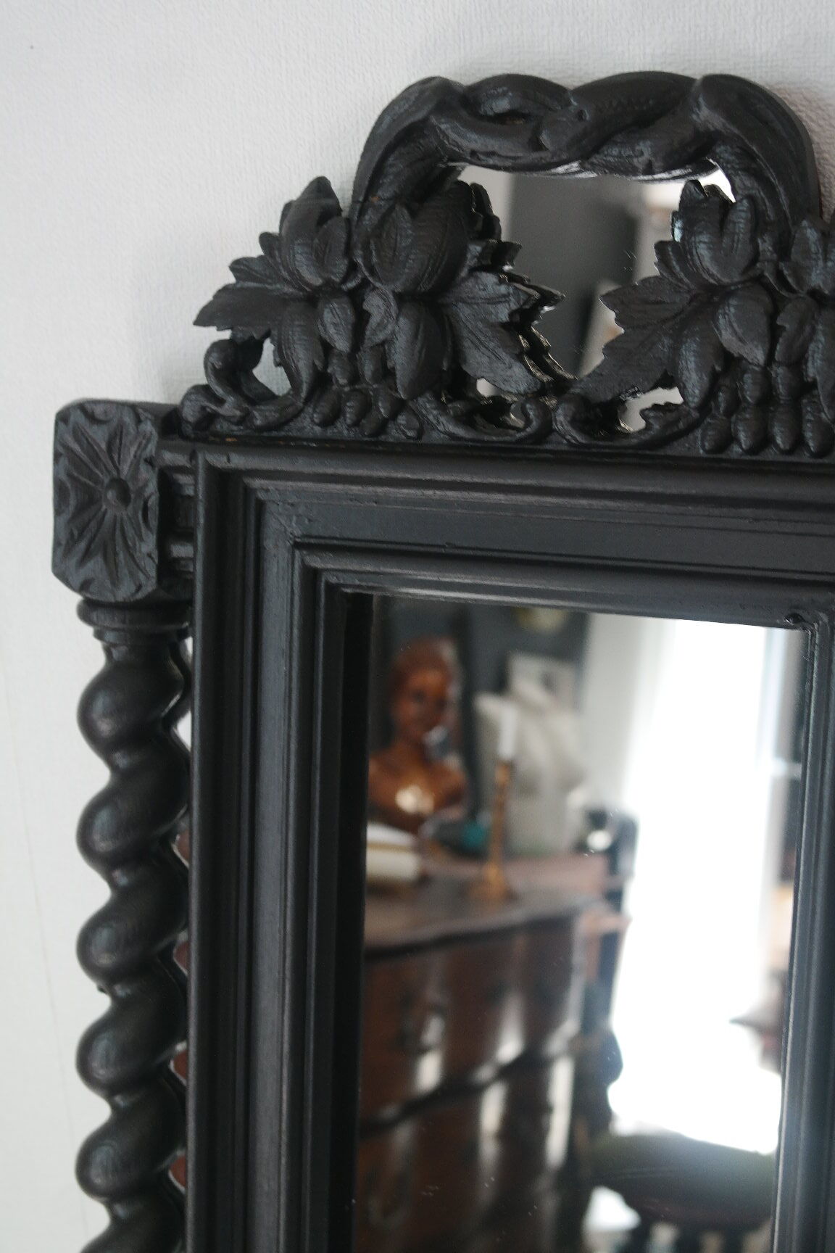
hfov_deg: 25.5
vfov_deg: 37.5
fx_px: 1844
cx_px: 418
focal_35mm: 53
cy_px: 626
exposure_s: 1/30
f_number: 5.6
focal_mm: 35
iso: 800
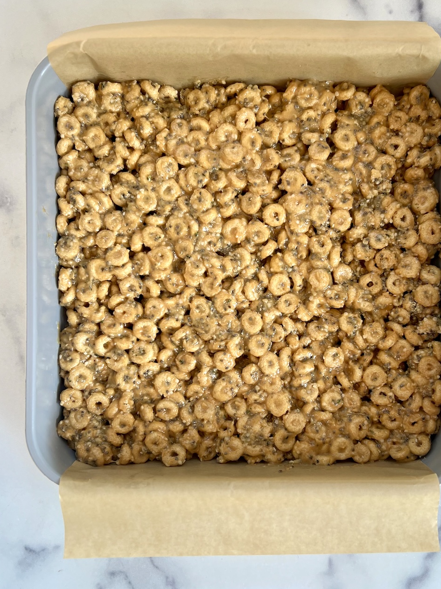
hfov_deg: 42.8
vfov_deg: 55.3
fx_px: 561
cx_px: 261
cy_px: 311
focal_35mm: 33
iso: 64
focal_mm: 5.7
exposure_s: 1/121
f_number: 1.5
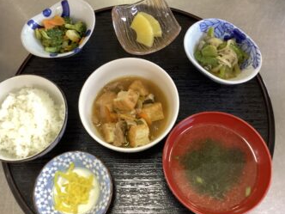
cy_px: 111
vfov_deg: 40.7
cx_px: 133
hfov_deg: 52.6
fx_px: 288
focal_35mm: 35
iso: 400
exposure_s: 1/30
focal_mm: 3.3
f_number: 2.4
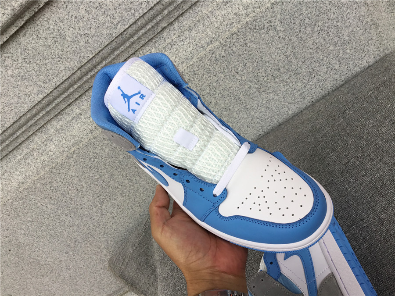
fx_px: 354
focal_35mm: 31
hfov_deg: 58.4
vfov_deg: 45.4
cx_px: 198
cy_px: 148
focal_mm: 3.3
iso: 25
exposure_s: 1/133
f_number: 2.4
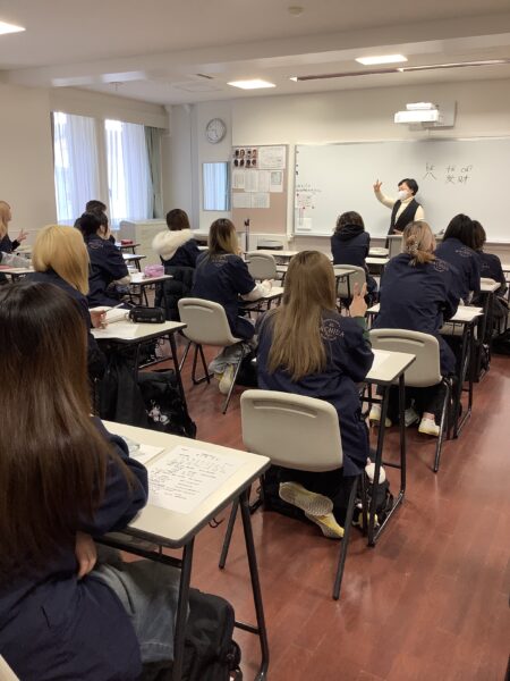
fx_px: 609
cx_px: 255
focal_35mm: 31
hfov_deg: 45.4
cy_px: 340
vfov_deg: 58.4
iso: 50
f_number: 2.4
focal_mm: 3.3
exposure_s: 1/50
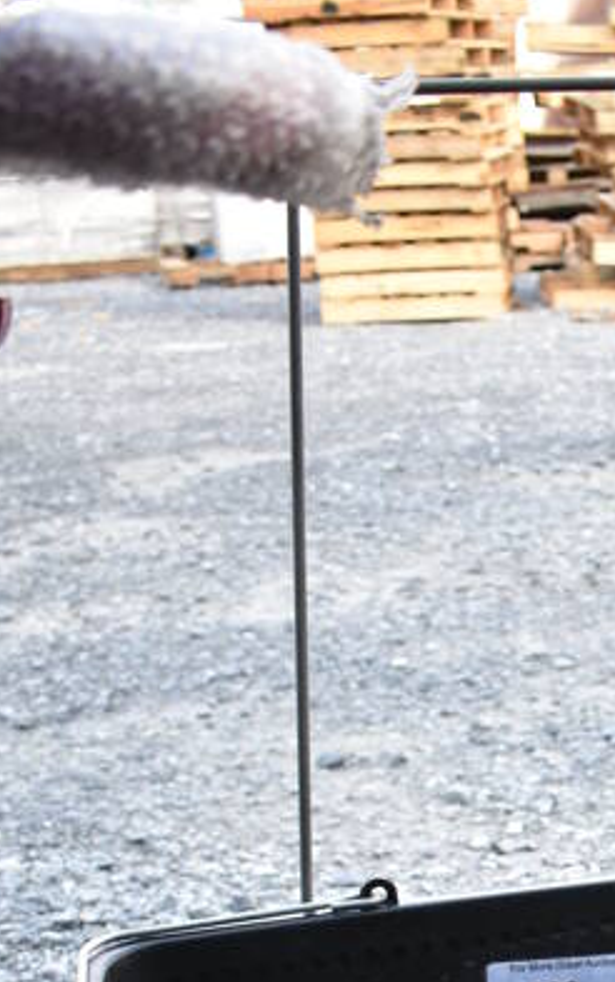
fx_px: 1714
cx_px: 722
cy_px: 1093
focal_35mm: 64
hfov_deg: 19.3
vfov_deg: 28.8
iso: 400
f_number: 3.5
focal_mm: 18
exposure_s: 1/250
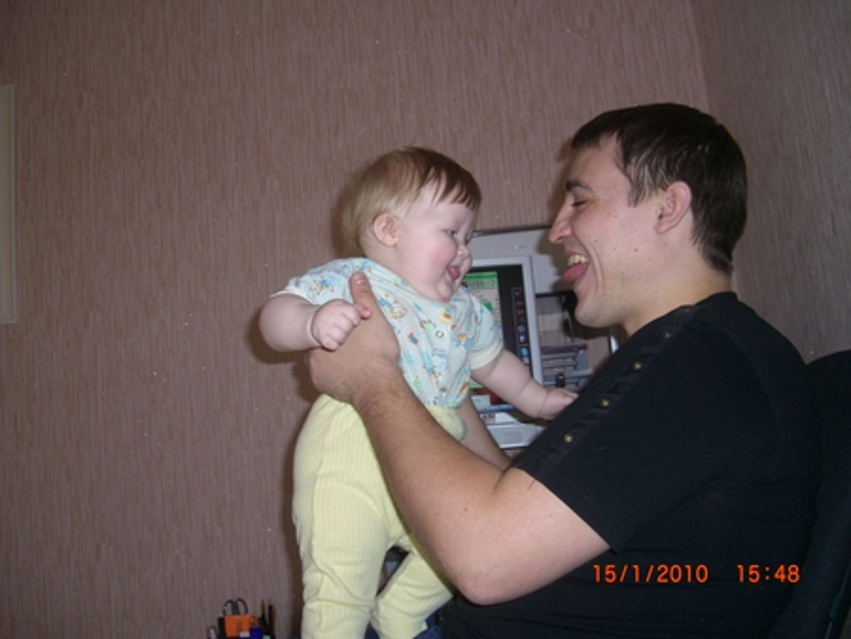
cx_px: 426
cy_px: 320
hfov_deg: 49.0
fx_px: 935
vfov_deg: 37.8
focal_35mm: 38
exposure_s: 1/60
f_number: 2.8
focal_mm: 7.9
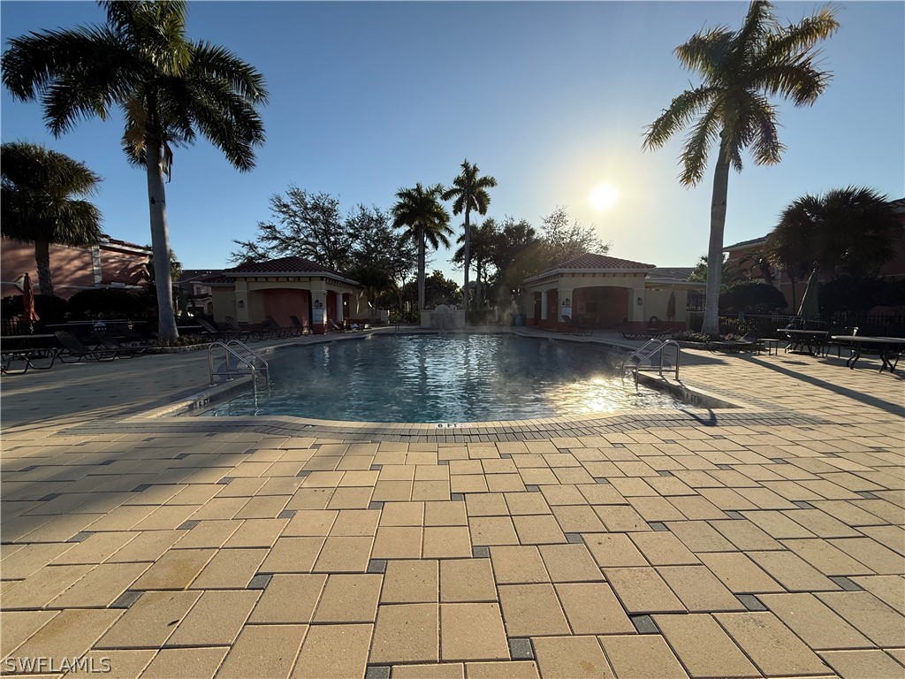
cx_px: 452
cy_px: 340
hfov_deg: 102.1
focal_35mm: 14
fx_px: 366
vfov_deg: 85.7
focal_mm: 2.22
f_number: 2.2
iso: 80
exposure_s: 1/3460
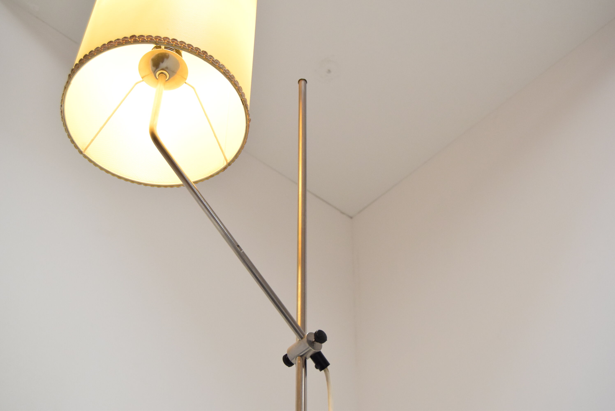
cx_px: 308
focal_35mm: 45
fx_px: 769
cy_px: 206
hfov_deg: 43.6
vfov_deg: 29.9
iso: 1600
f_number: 5.6
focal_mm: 30
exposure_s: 1/125
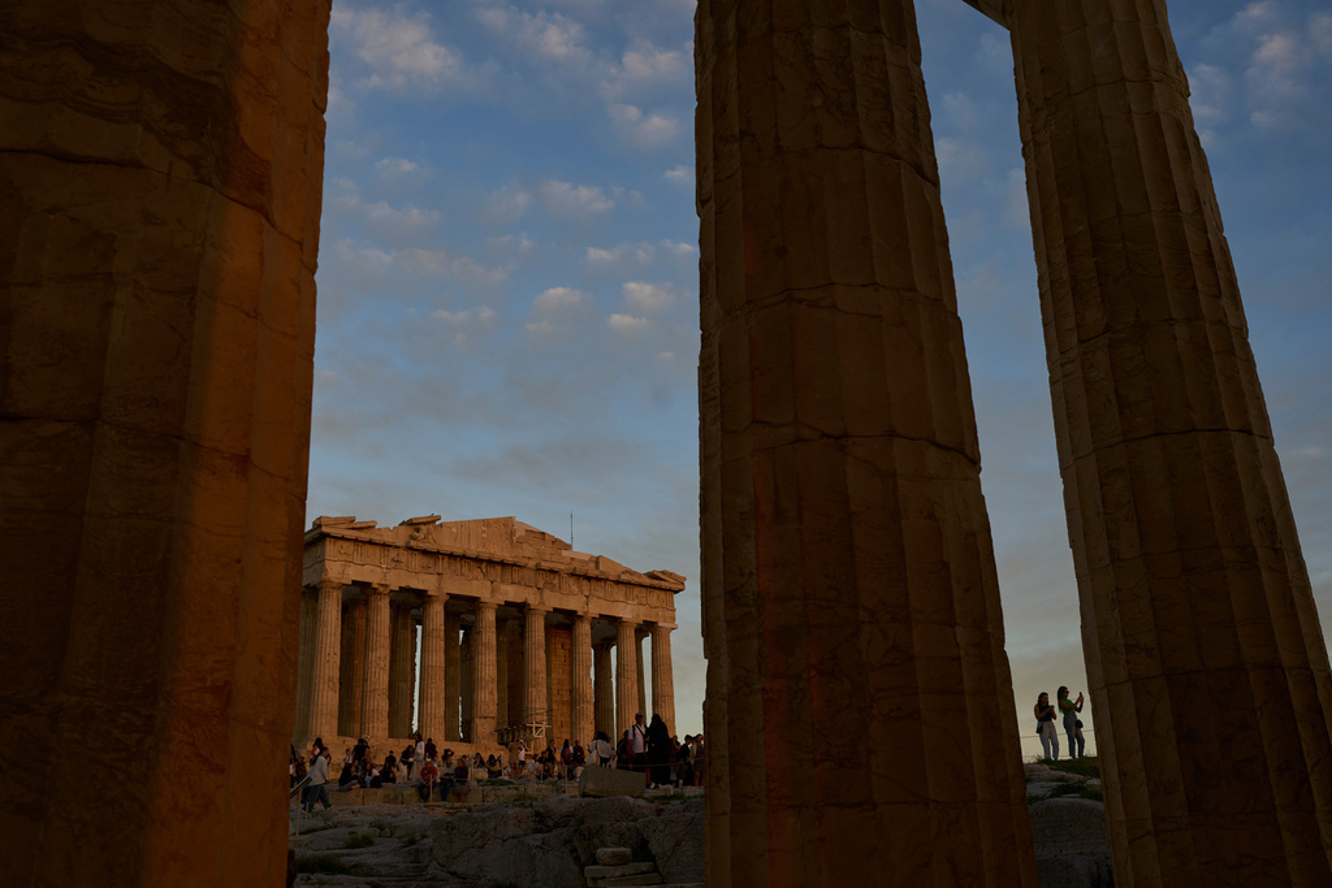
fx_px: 1295
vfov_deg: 37.9
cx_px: 666
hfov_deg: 54.4
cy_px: 444
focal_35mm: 35
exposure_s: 1/160
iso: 200
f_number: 6.3
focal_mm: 35
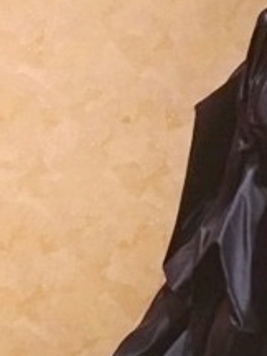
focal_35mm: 95
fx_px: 977
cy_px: 276
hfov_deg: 15.6
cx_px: 148
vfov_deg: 20.5
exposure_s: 1/17
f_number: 2.2
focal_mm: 4.15
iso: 200
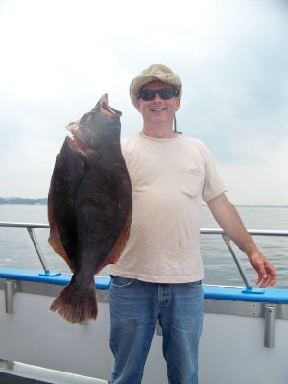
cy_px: 192
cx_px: 144
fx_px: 399
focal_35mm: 36
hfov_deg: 39.7
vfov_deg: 51.4
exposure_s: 1/1000
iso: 64
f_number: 2.8
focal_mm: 5.85
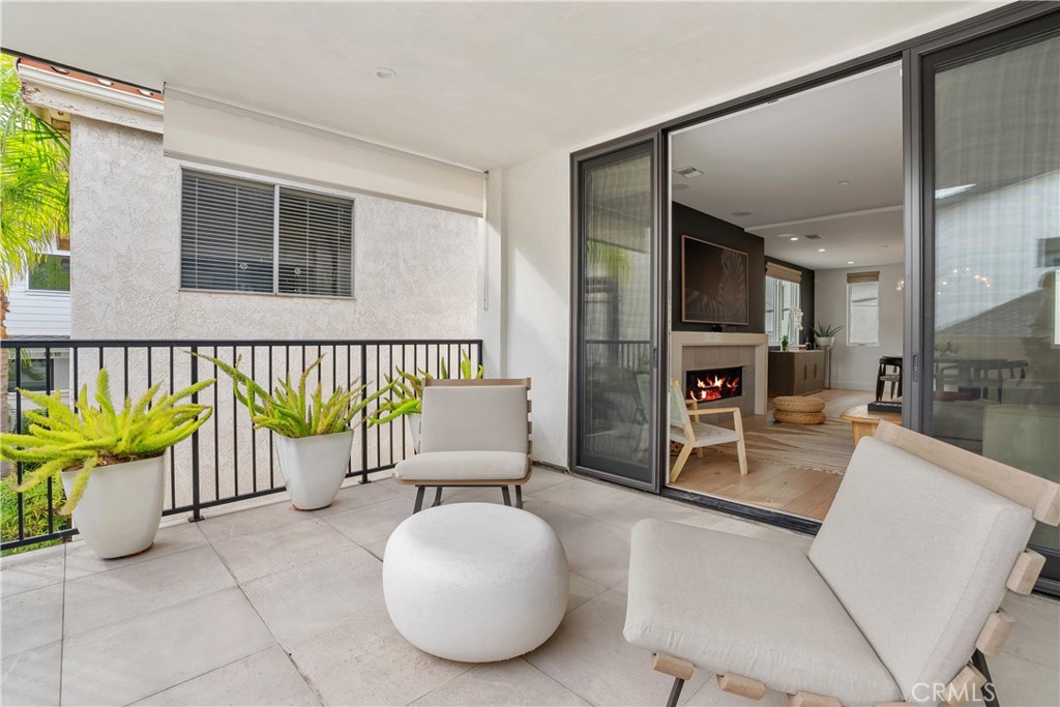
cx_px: 530
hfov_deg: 96.7
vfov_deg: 73.8
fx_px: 471
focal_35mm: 16
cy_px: 354
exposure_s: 1/15
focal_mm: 16
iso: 100
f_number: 8
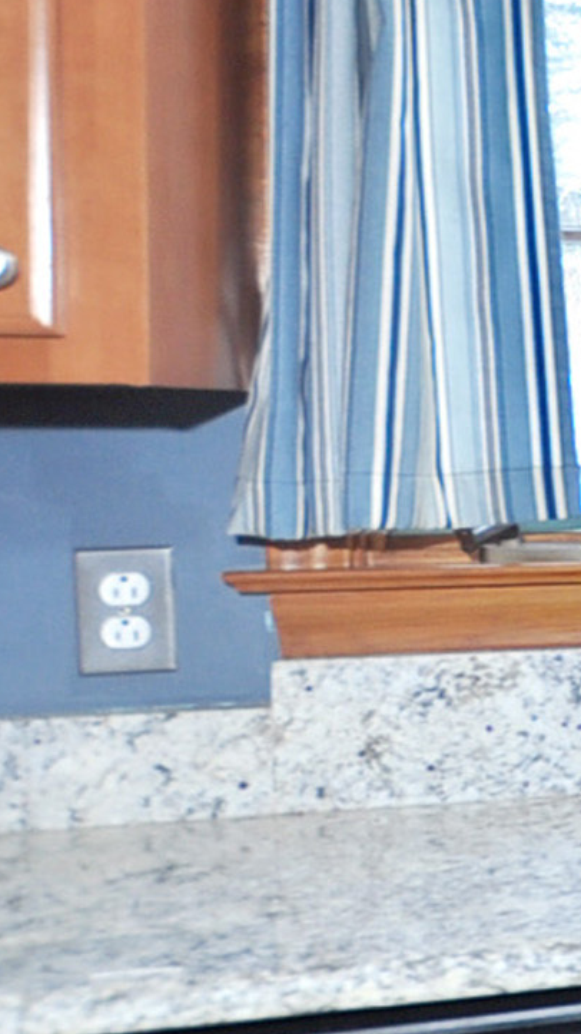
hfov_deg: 10.5
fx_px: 1726
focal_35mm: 63
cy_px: 443
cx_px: 1876
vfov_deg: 33.3
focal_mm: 10
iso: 200
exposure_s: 1/60
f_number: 4
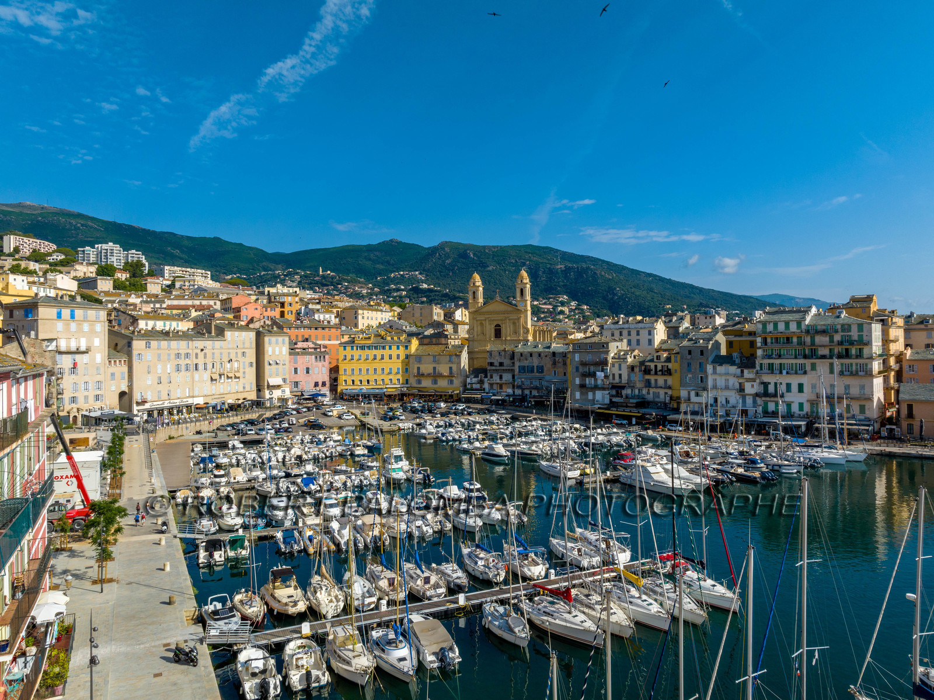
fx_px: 647
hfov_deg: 71.6
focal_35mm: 24
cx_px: 467
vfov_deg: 56.8
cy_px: 350
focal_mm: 12.3
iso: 100
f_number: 11
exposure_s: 1/200
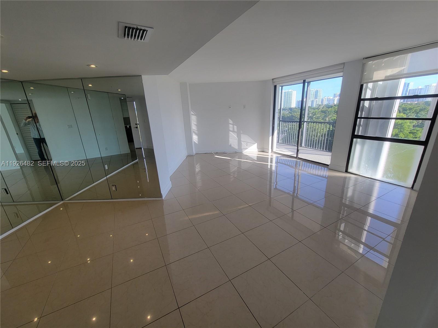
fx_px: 164
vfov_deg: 89.9
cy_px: 164
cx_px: 219
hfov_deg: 106.2
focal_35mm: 13
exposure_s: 1/163
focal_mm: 2.2
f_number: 2.2
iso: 50
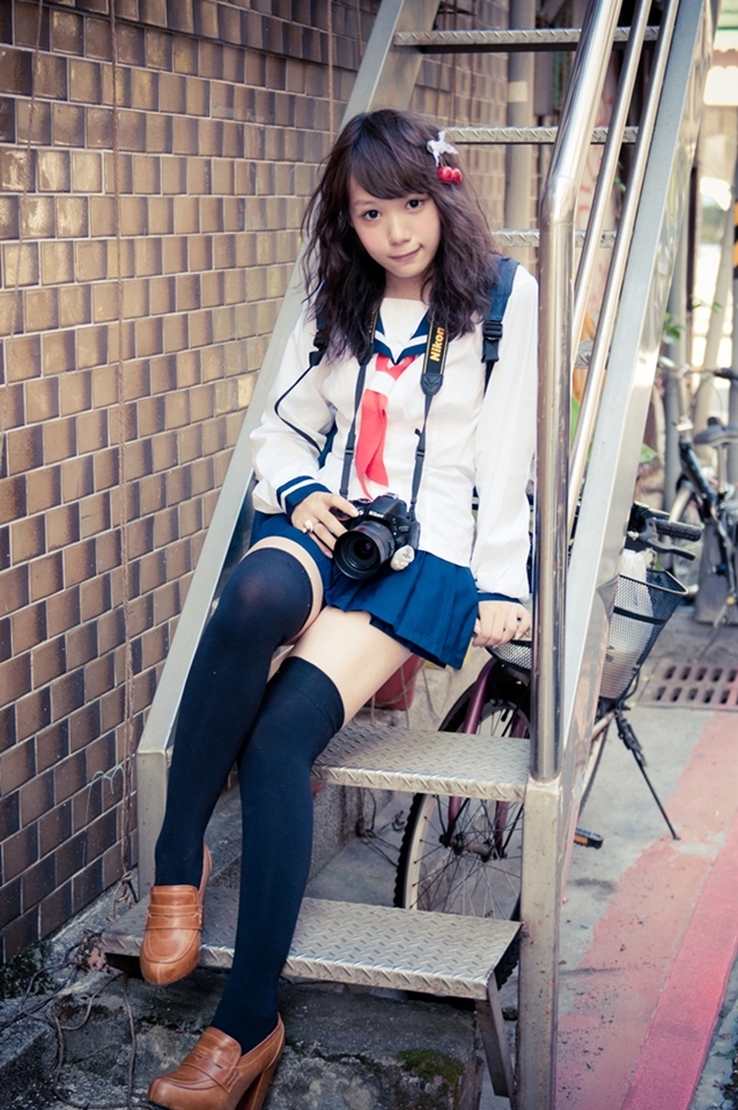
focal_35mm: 60
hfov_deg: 22.6
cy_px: 555
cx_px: 369
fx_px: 1849
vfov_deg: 33.4
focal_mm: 40
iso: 200
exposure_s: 1/100
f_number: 2.8
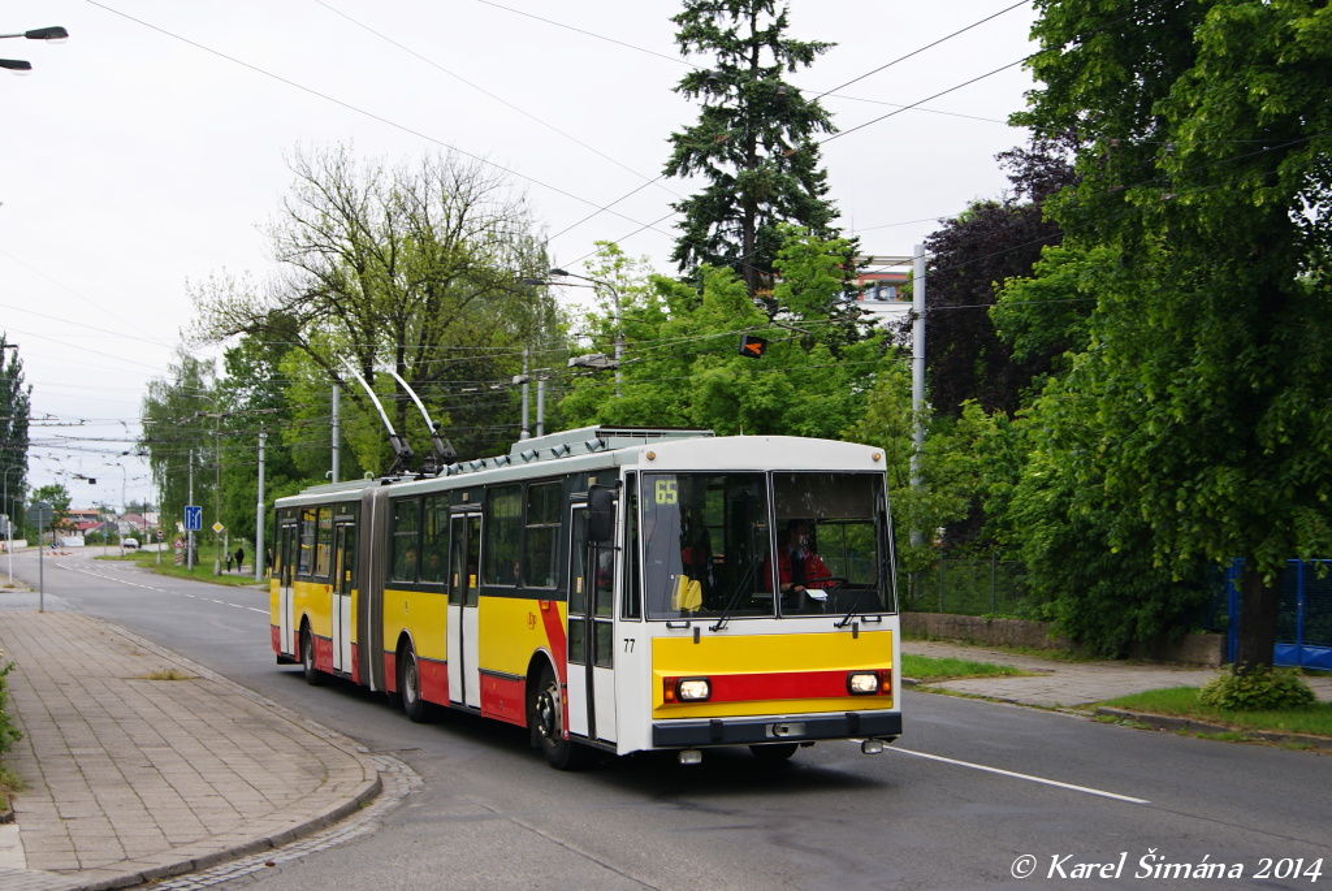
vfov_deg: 16.6
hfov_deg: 24.6
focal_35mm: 82
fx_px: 3055
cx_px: 666
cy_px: 446
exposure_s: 1/160
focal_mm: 55
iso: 100
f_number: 6.3
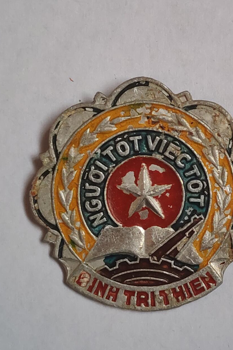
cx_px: 141
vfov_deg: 18.9
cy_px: 194
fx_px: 1048
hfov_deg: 12.7
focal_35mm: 108
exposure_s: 1/100
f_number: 1.95
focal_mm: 5.52
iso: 200
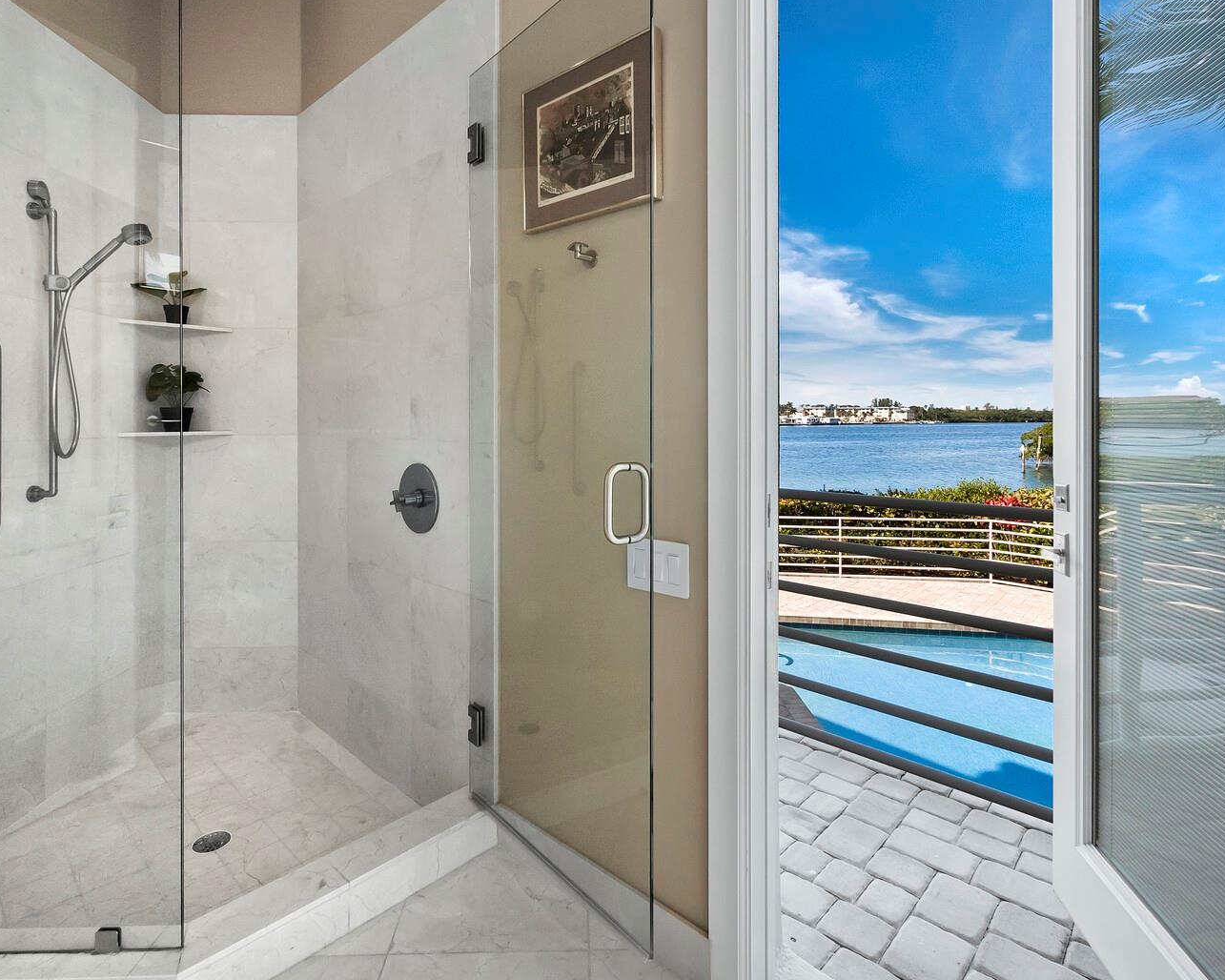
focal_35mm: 17
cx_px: 589
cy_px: 423
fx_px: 616
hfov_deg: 89.6
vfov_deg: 76.6
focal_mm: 7
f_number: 11
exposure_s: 1/25
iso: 400
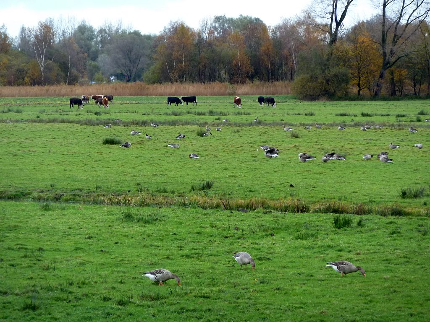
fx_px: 3006
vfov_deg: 6.1
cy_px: 161
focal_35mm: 242
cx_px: 215
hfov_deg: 8.2
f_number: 4.7
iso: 160
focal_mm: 39.7
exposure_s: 1/50
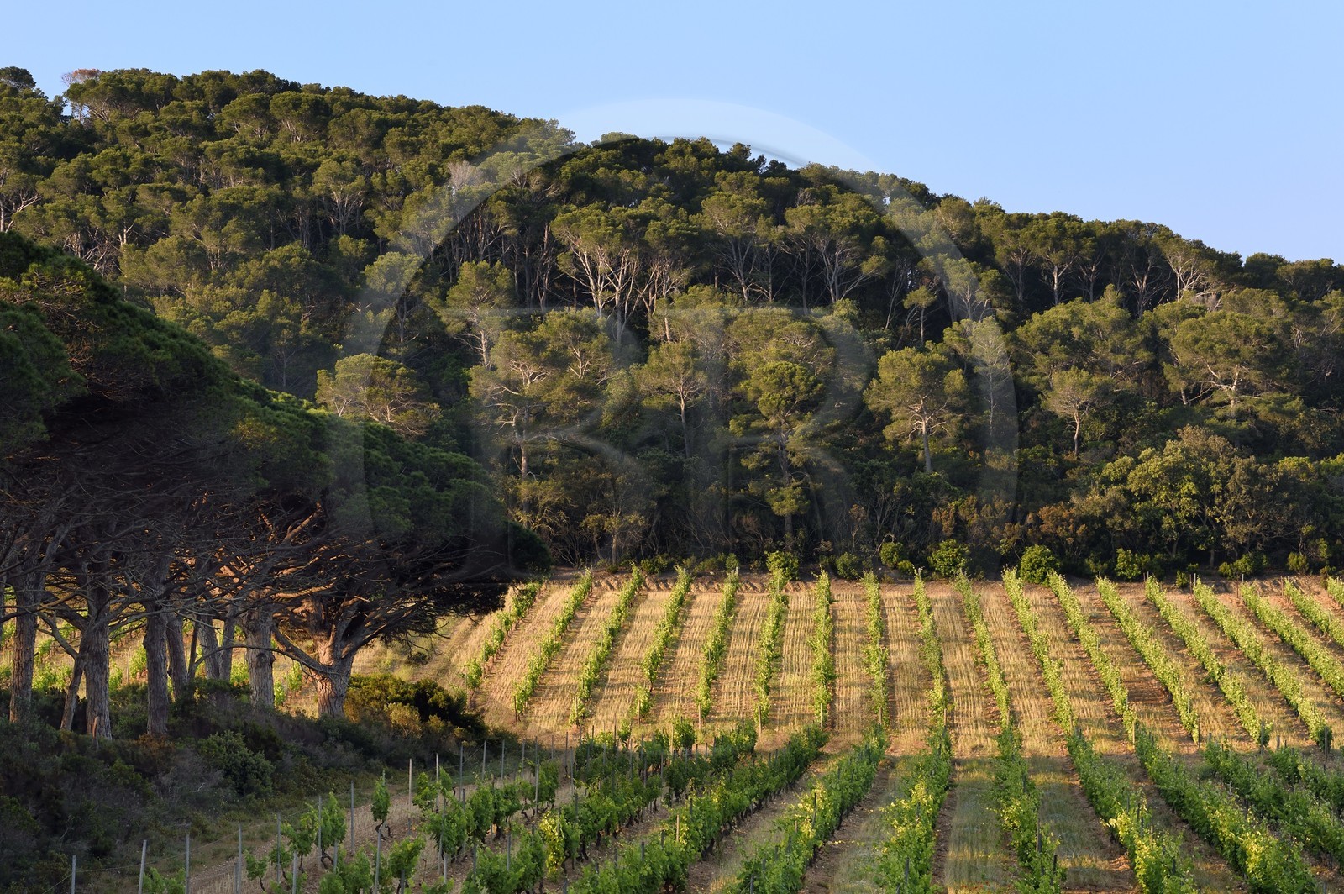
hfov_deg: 17.1
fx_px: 4476
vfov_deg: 11.4
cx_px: 672
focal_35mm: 120
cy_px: 447
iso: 200
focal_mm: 120
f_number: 11
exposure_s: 1/100
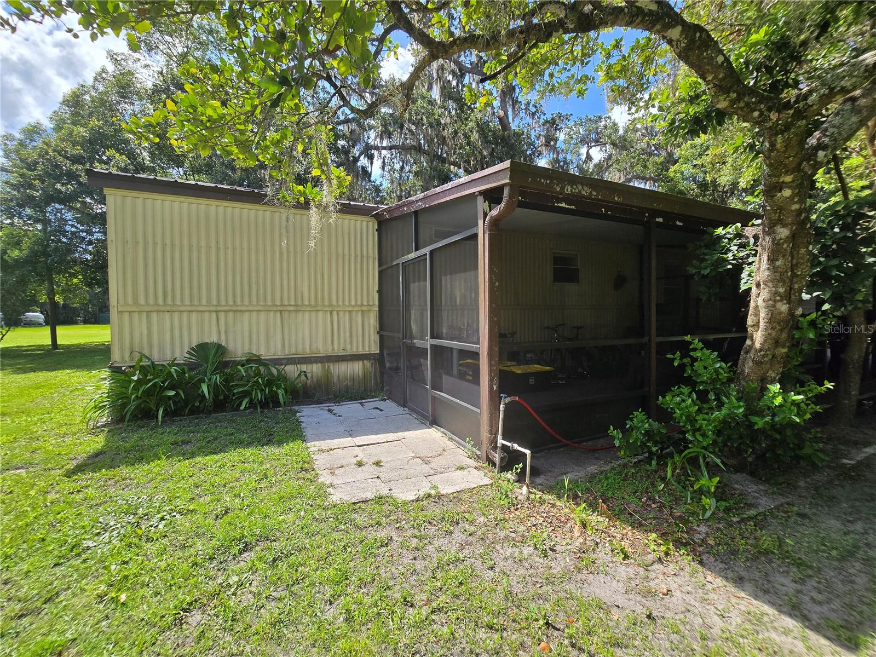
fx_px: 329
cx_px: 438
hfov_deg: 106.2
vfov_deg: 89.9
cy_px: 328
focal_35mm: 13
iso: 50
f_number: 2.2
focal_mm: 2.2
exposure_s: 1/1343
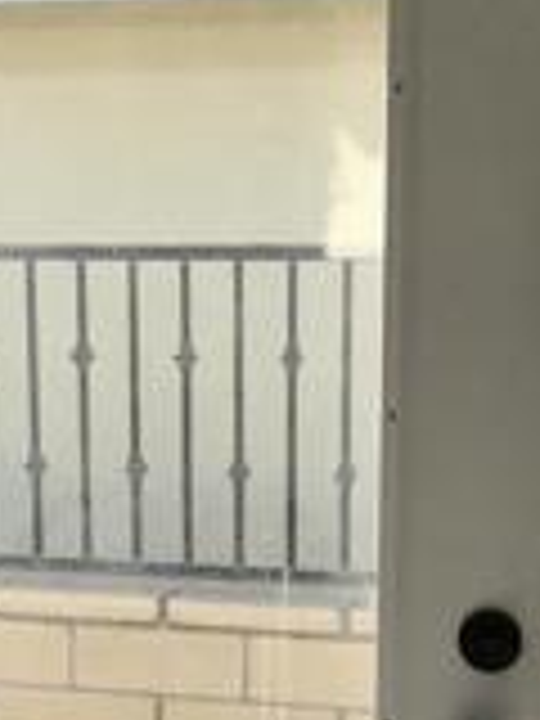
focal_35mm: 112
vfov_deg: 17.3
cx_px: 112
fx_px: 2330
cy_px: 680
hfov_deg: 13.2
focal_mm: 3.99
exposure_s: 1/544
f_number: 1.8
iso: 20
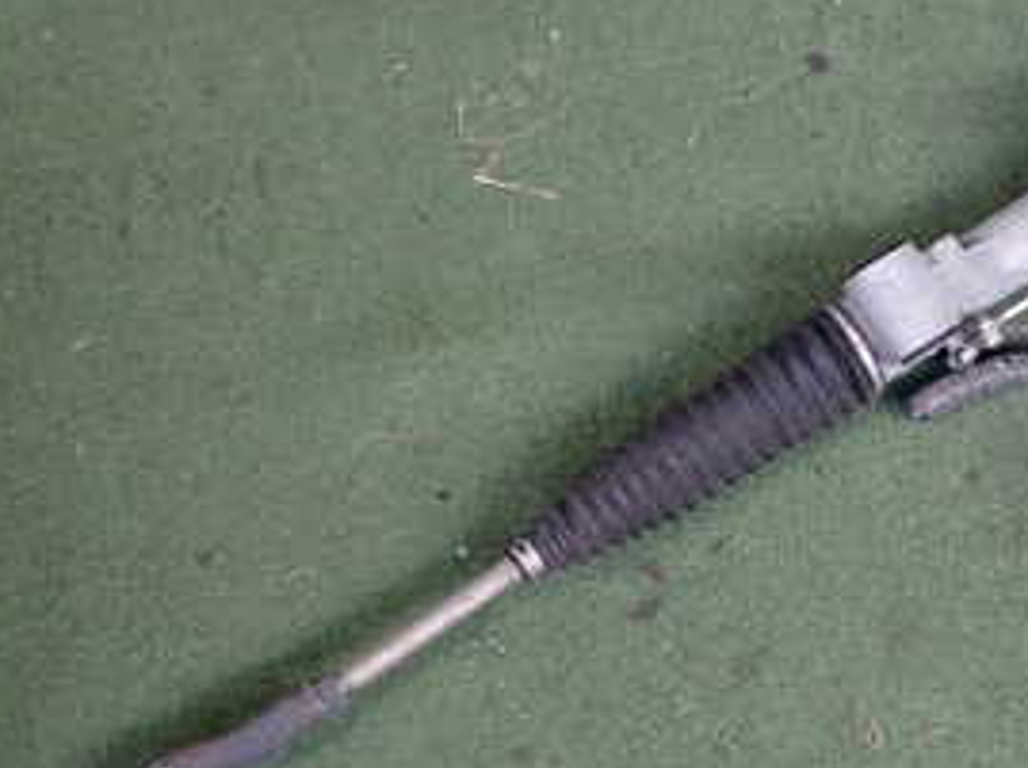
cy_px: 294
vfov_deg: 21.8
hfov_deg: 27.6
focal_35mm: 67
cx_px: 978
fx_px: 1987
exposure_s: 1/100
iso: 200
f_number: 2.3
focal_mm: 5.4
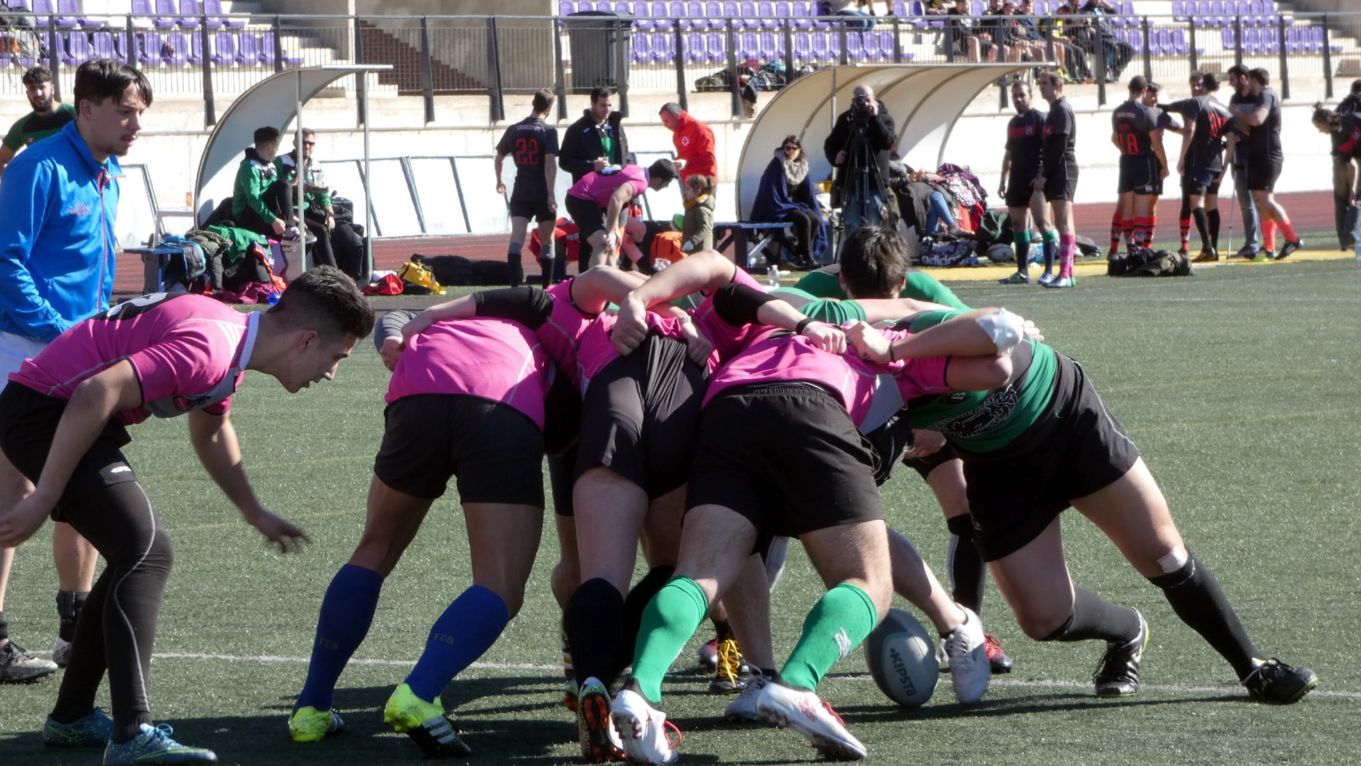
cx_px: 679
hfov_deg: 10.8
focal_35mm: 200
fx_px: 7218
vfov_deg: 6.1
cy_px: 403
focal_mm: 32.7
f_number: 5.5
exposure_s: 1/200
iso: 80
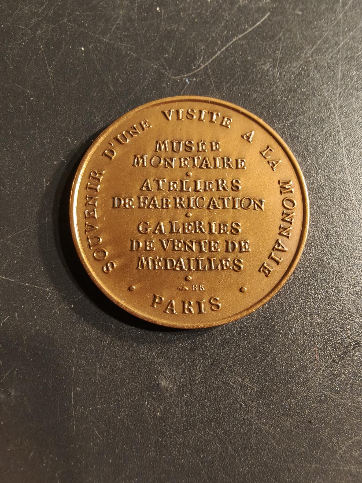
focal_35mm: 23
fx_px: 321
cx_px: 181
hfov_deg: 58.9
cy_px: 242
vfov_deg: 73.9
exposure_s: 1/78.7
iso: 200
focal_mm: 2.32
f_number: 2
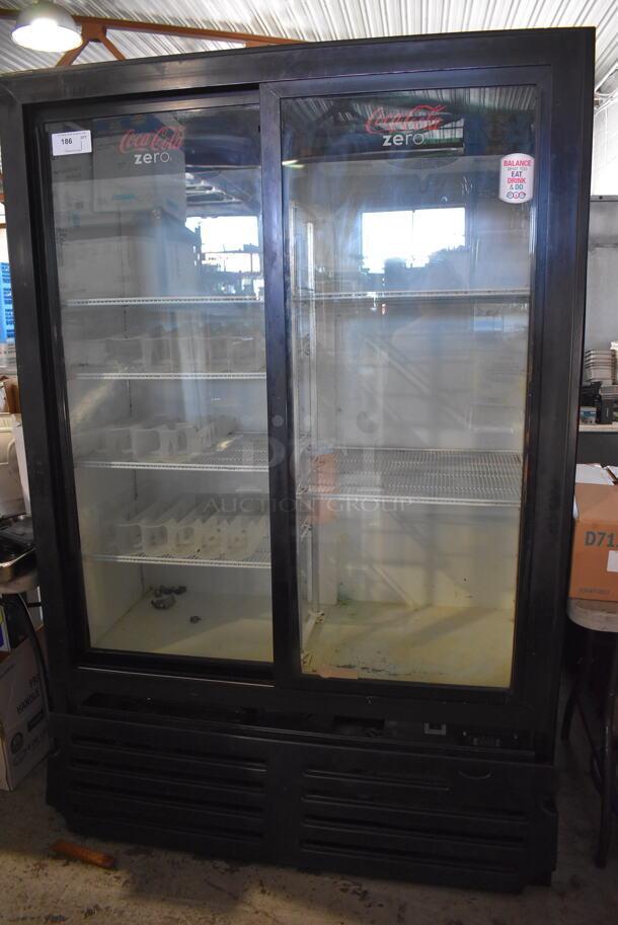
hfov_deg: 48.0
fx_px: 694
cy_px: 462
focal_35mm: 27
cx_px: 309
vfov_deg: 67.3
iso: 2200
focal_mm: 18
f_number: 3.5
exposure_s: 1/125
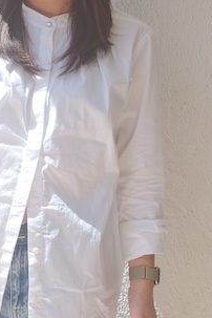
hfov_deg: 13.0
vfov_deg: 19.5
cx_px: 28
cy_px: 146
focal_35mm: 105
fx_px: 927
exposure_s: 1/500
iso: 320
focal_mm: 35
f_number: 3.6
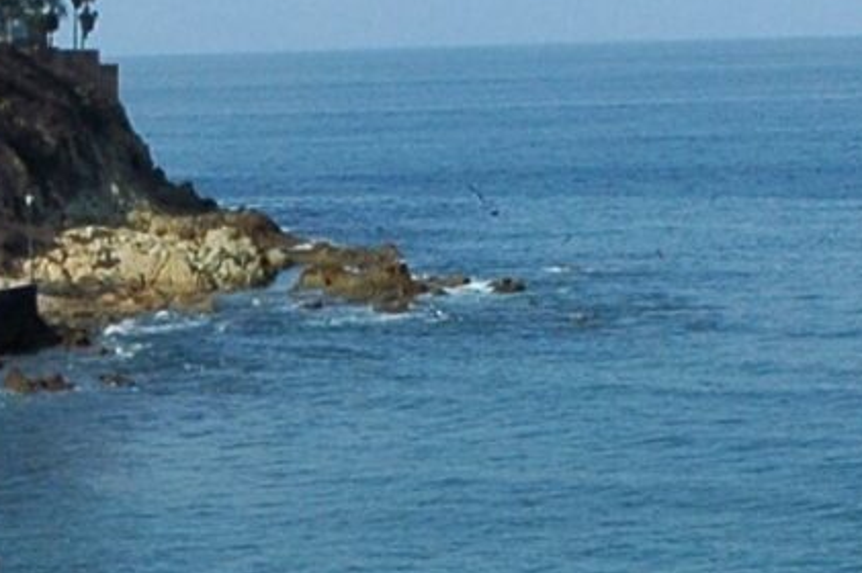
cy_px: 465
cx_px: 70
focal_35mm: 164
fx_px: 3924
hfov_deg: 12.4
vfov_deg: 8.3
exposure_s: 1/320
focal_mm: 18
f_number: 10
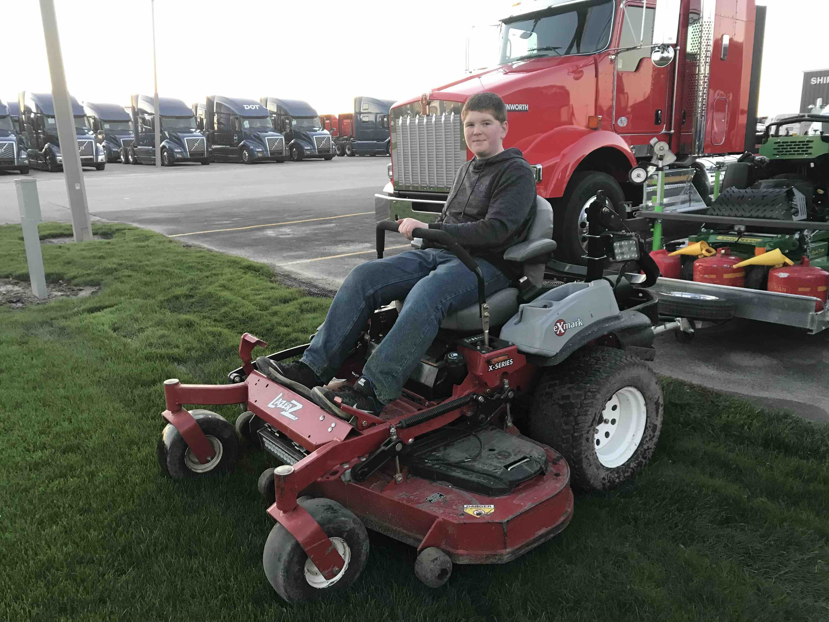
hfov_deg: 63.4
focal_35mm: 28
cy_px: 311
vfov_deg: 49.7
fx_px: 671
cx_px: 414
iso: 32
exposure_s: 1/30
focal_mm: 3.99
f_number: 1.8
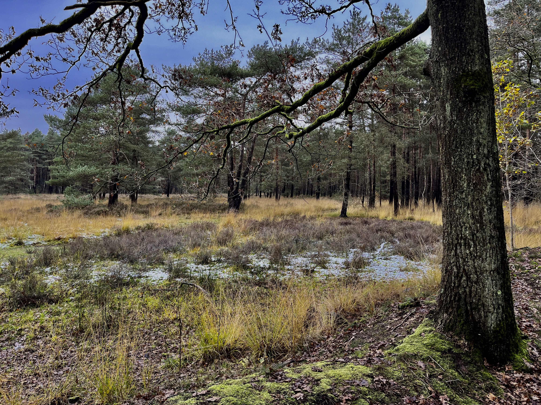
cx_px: 270
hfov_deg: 67.3
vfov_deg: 53.1
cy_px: 202
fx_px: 406
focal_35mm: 26
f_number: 1.6
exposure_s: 1/164
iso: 64
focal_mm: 5.1
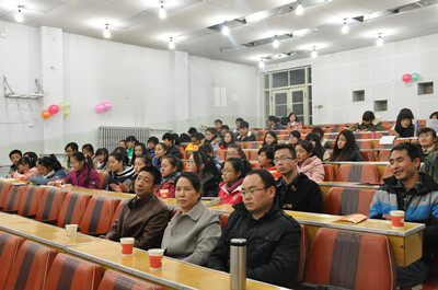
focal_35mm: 36
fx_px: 437
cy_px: 145
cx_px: 219
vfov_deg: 36.7
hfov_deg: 53.2
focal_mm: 24
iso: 3200
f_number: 6.3
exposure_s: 1/40
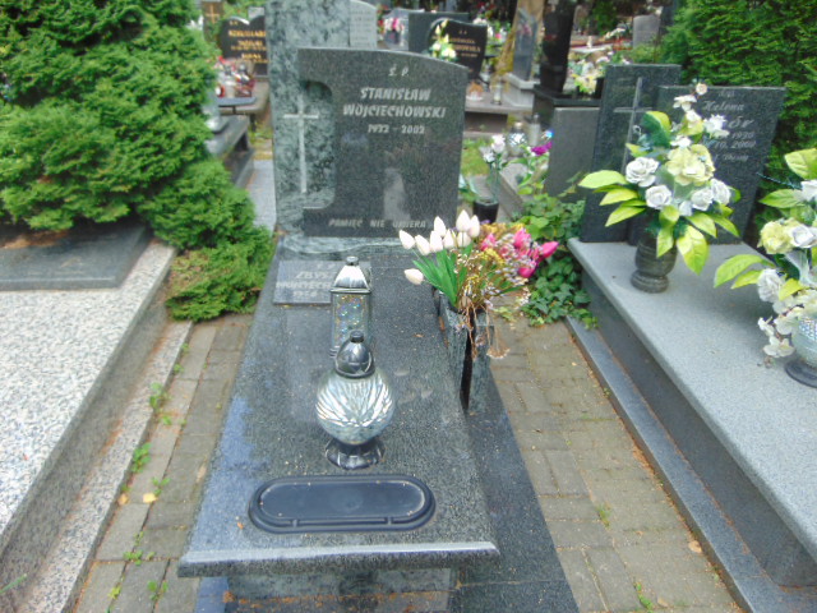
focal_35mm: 25
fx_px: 590
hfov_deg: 69.4
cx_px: 408
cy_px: 306
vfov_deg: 54.9
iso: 80
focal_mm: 4.5
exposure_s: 1/250
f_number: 3
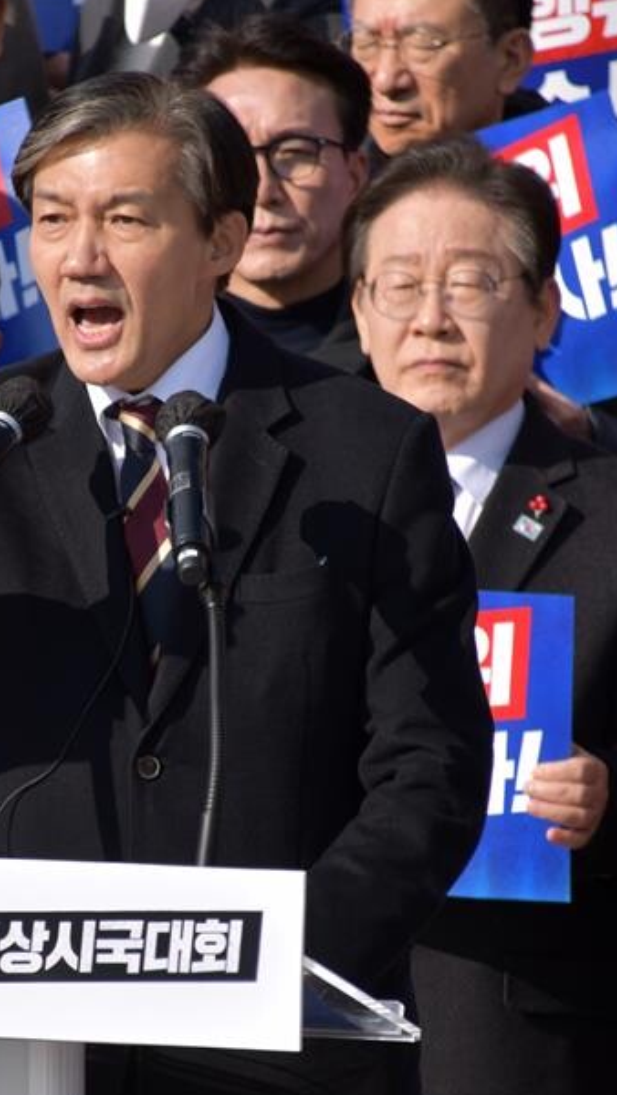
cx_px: 124
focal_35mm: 536
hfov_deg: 2.3
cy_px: 607
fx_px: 15572
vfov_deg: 4.0
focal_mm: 200
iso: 100
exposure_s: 1/500
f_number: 6.3
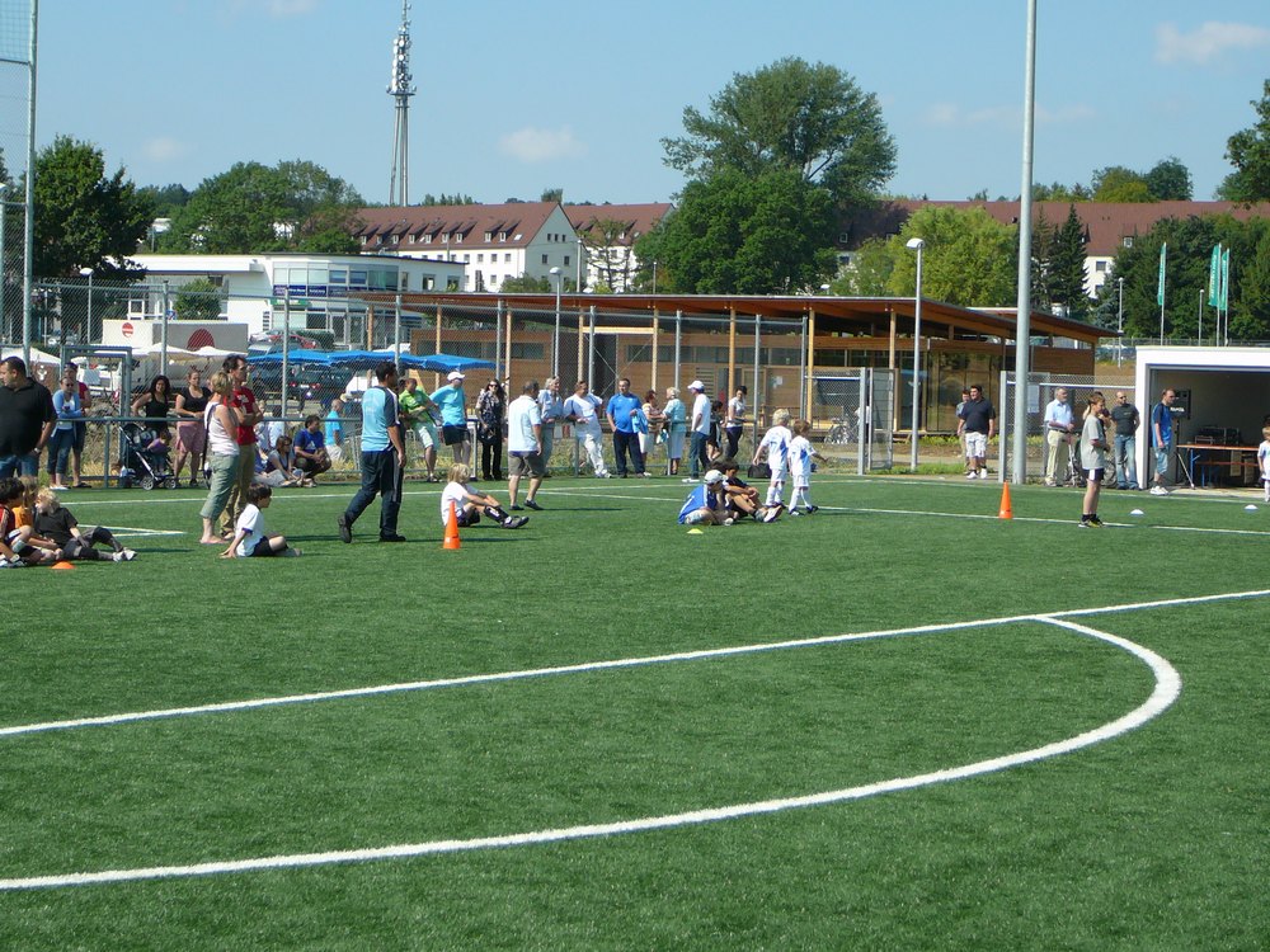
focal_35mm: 71
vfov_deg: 20.7
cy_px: 476
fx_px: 2605
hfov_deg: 27.4
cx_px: 635
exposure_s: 1/640
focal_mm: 10.5
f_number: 3.7
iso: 80
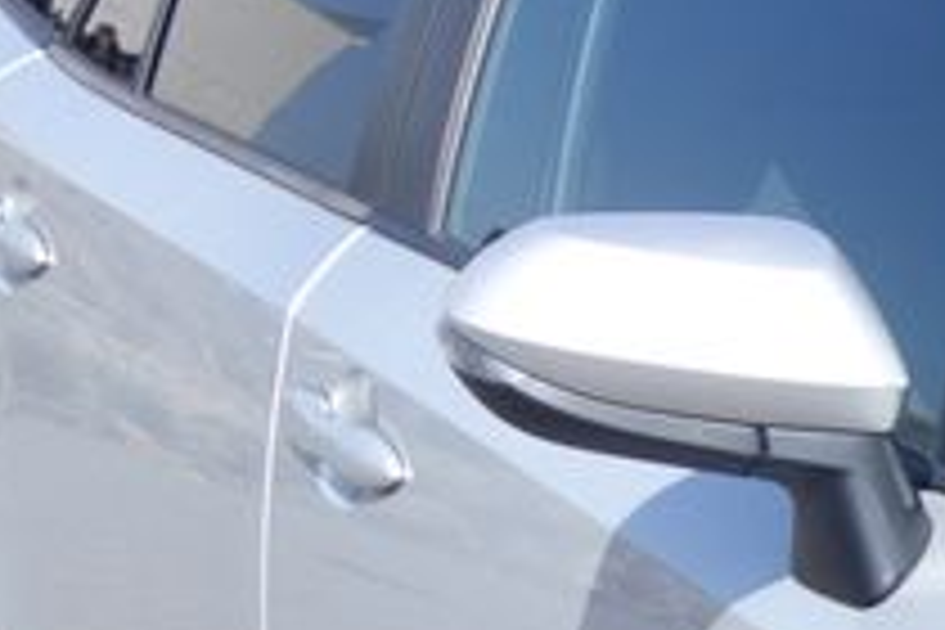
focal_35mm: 160
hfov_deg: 11.3
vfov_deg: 8.3
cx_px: 2034
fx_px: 4200
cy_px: 1058
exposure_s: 1/2000
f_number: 1.8
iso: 125
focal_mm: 10.4
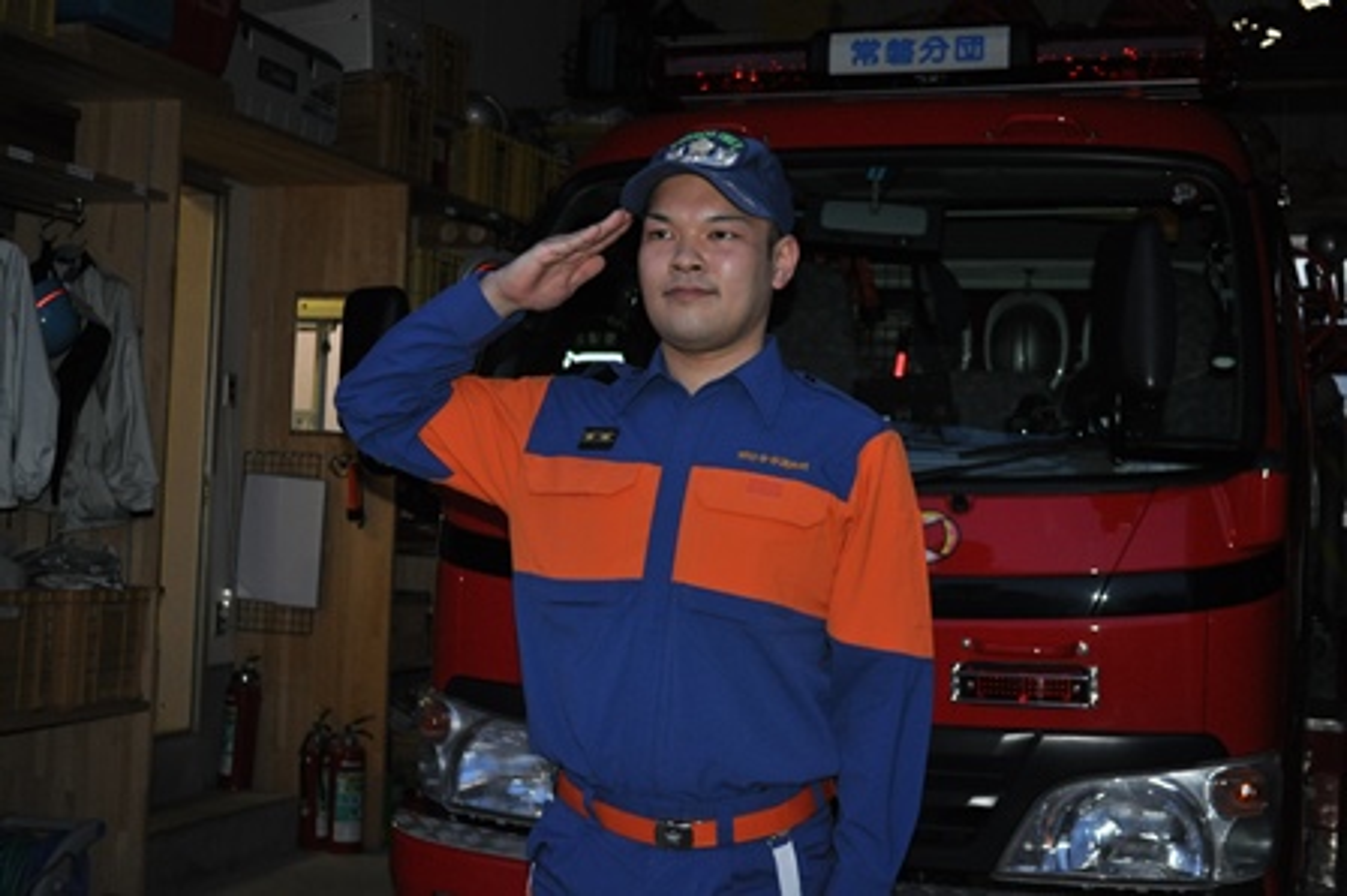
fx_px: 1907
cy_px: 448
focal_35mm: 51
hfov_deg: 38.9
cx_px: 674
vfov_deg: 26.4
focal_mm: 34
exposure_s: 1/60
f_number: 5
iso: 800
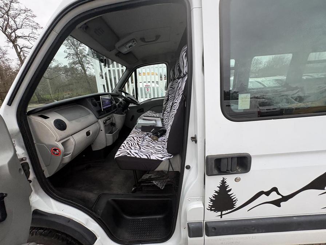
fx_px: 132
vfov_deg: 85.7
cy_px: 122
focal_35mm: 14
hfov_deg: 102.1
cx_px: 163
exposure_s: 1/99
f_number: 2.2
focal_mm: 2.22
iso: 64
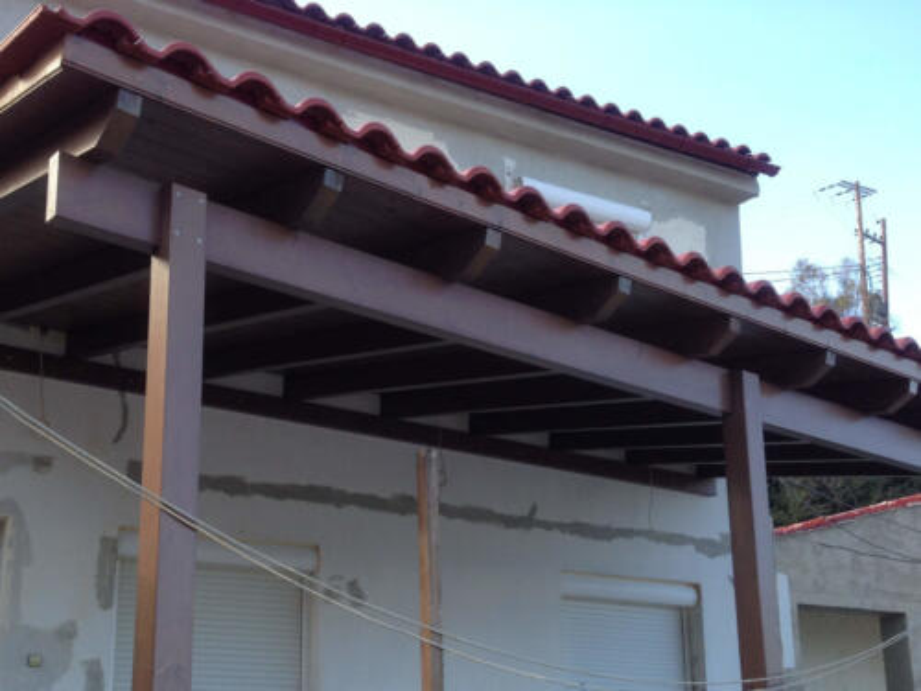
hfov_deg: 55.4
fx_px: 878
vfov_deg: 42.9
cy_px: 346
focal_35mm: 33
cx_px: 460
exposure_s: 1/274
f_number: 2.4
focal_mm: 4.12
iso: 50
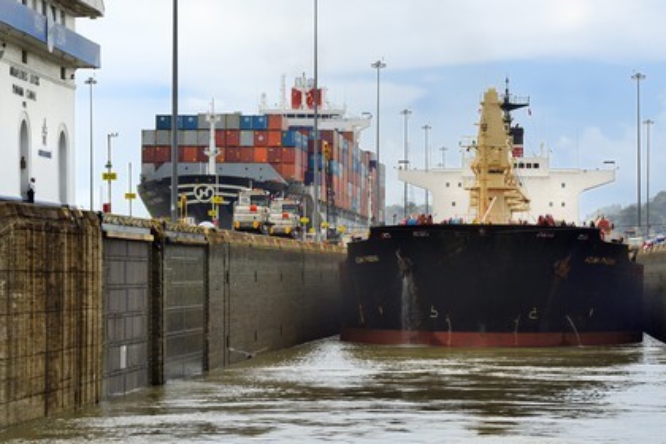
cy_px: 222
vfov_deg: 10.5
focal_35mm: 130
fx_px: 2405
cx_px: 333
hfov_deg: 15.8
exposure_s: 1/250
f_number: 16
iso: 400
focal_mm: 130
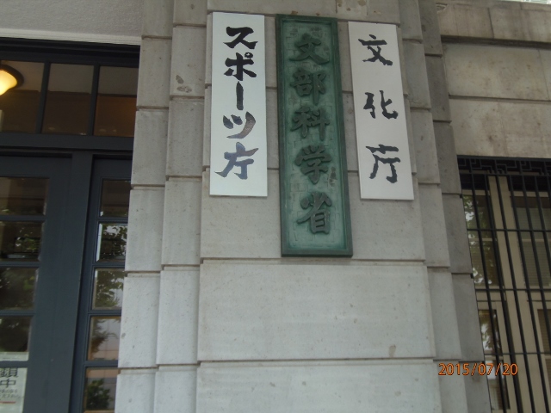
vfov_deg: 40.7
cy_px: 206
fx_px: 557
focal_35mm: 35
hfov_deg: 52.6
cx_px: 276
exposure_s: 1/60
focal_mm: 6.5
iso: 64
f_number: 3.4
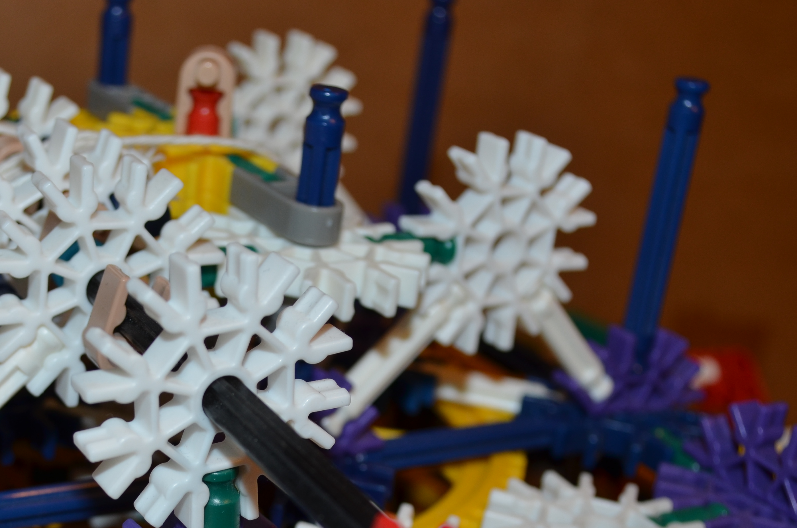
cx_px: 166
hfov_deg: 26.9
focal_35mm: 74
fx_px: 1635
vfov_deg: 18.1
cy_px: 448
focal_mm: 28
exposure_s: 1/30
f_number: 5.6
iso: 200
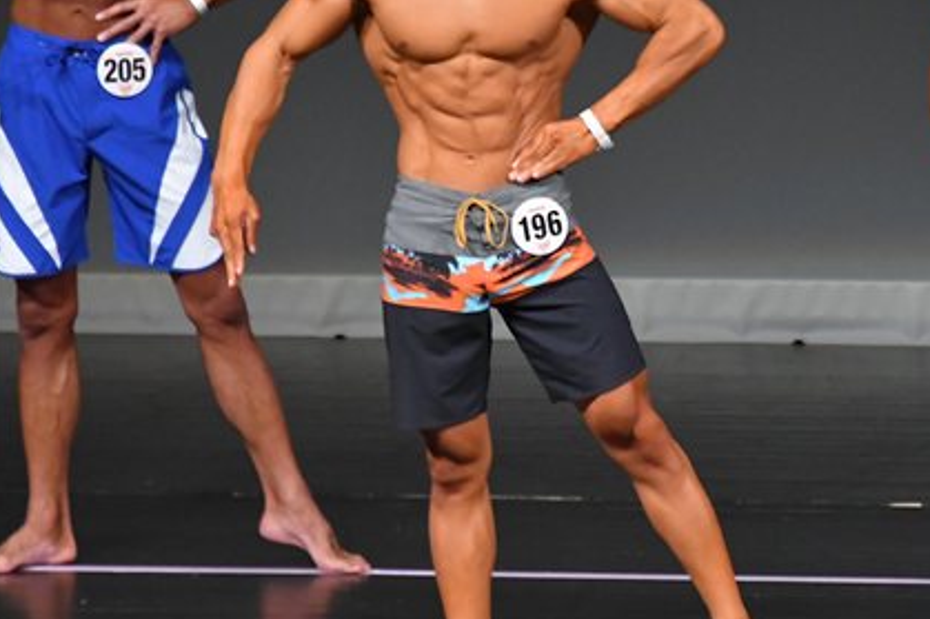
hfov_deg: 3.0
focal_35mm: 693
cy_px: 248
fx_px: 17895
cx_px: 849
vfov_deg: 2.0
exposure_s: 1/400
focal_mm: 250
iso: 4000
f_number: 5.6
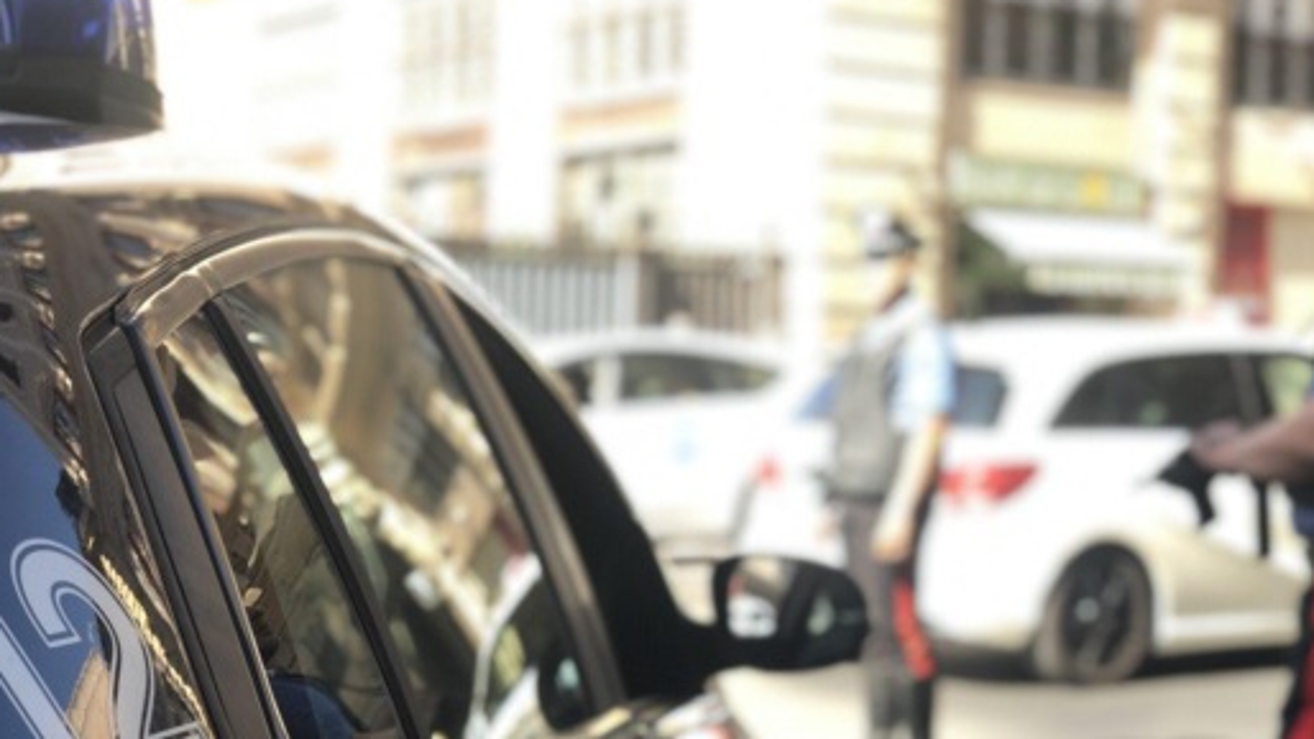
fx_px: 2613
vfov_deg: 16.0
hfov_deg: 28.2
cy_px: 532
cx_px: 690
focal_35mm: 75
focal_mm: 6
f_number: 2.4
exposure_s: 1/120
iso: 20
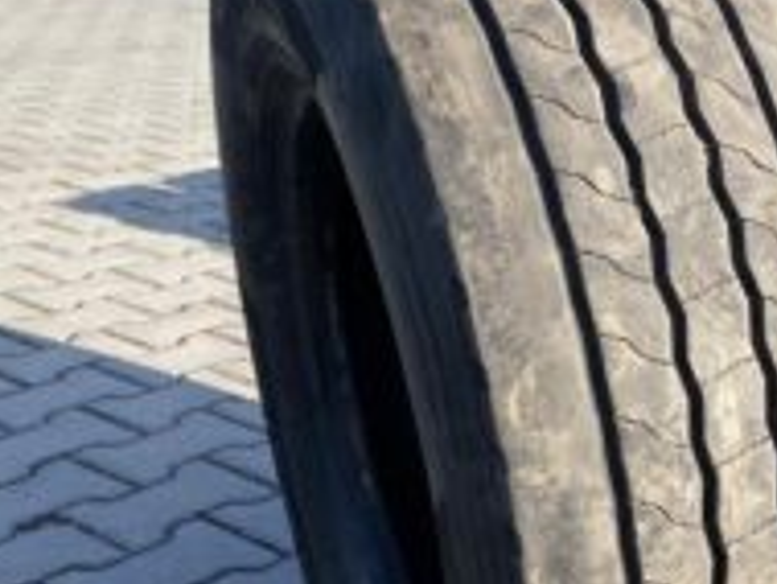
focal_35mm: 59
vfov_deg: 24.8
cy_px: 343
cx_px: 802
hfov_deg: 30.1
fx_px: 1325
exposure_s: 1/772
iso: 32
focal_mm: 4.25
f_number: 1.8
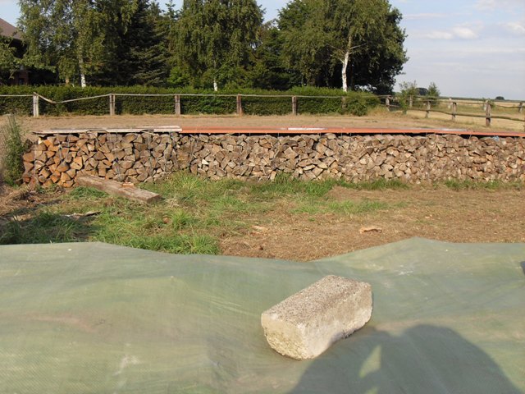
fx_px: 561
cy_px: 197
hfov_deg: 50.1
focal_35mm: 37
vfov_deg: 38.7
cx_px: 262
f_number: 8.9
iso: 80
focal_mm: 6.3
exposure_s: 1/60
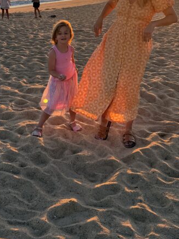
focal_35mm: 56
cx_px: 97
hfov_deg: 26.1
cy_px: 24
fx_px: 386
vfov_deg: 32.7
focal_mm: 6.76
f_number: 1.78
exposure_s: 1/1855
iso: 80
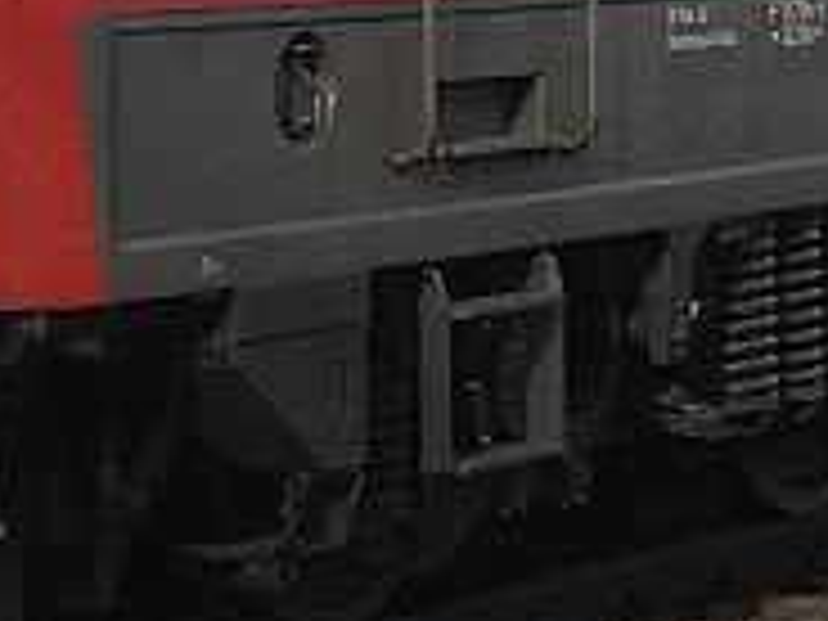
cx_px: 886
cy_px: -464
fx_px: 6650
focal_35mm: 278
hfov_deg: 7.1
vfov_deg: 5.3
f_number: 8.4
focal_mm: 8.4
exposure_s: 1/90
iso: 80
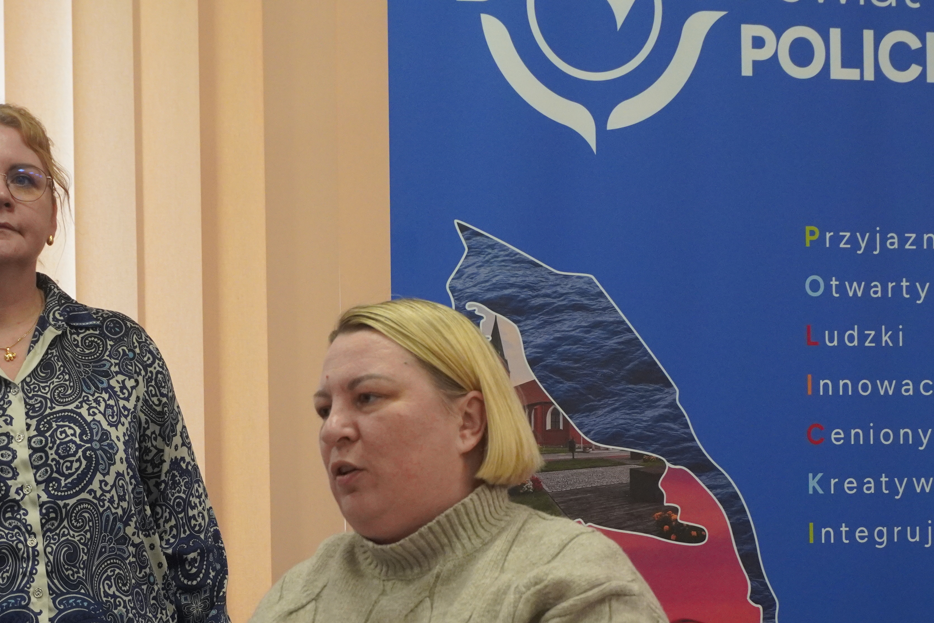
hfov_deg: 15.2
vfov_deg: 10.1
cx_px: 476
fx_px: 3502
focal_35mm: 135
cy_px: 478
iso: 1600
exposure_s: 1/160
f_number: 5.6
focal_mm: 50
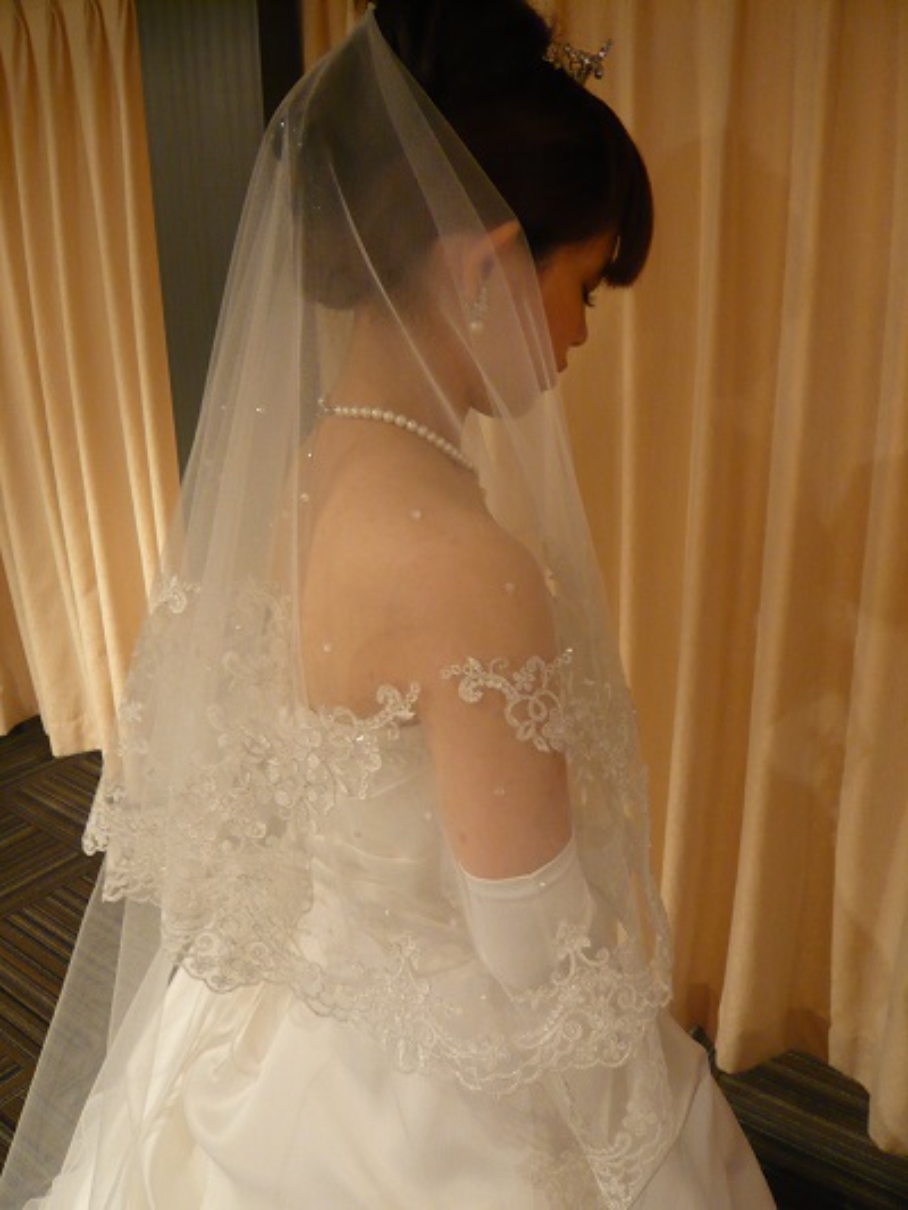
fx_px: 979
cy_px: 605
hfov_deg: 49.8
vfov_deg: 63.4
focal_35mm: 28
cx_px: 454
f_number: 2.8
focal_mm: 4.6
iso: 200
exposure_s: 1/8
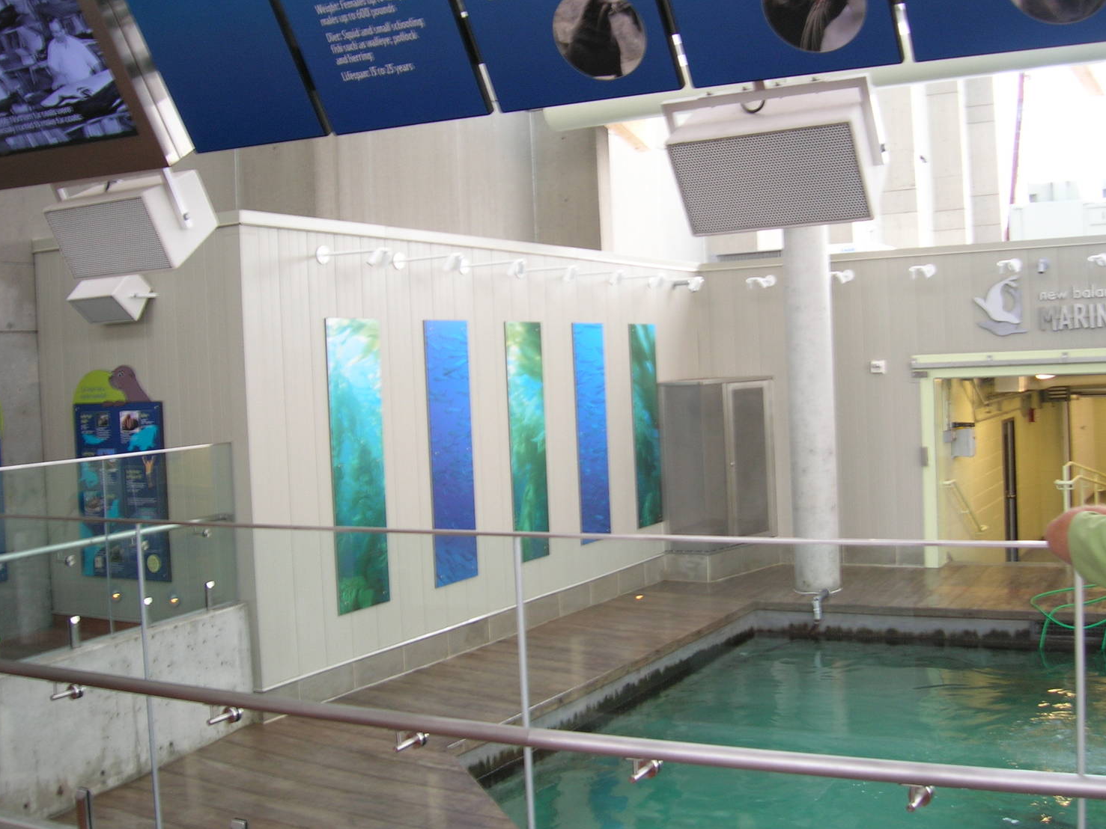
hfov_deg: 47.8
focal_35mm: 39
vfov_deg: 36.8
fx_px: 1246
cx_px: 592
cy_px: 388
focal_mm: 6
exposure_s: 1/11.8
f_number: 2.9
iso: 50
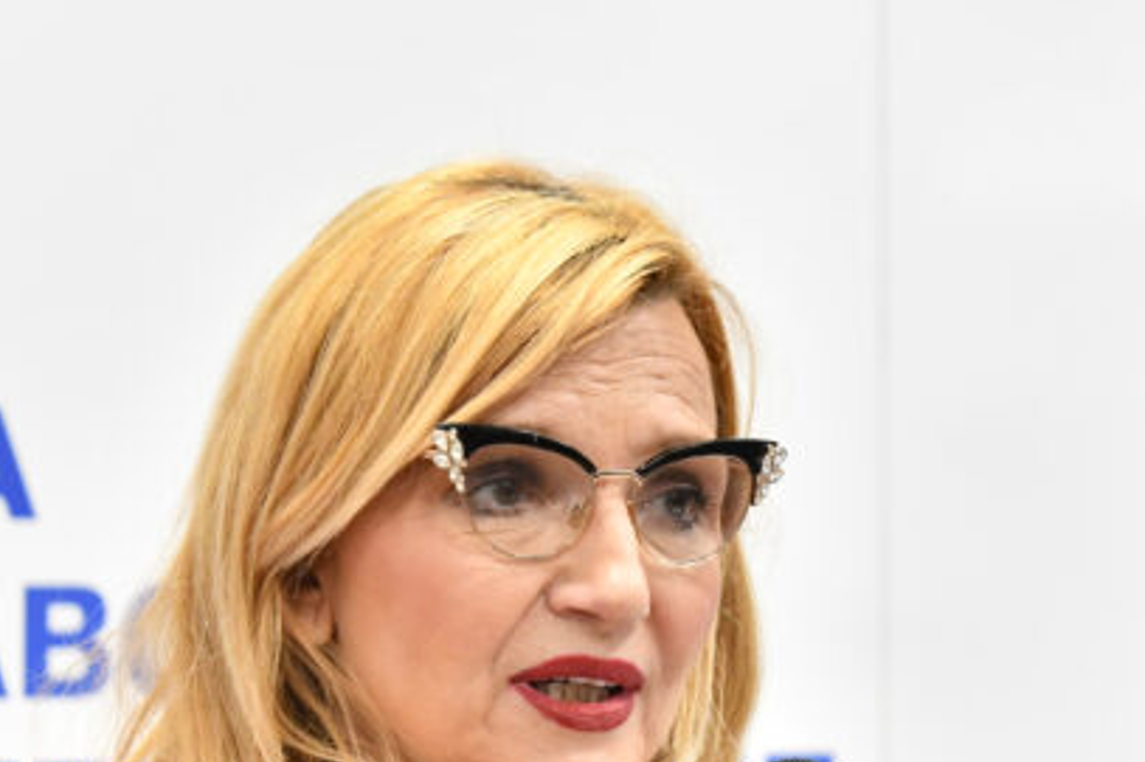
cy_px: 794
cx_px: 807
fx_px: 8806
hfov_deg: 7.4
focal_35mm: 277
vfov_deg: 4.9
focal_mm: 110
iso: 4000
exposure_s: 1/200
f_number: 5
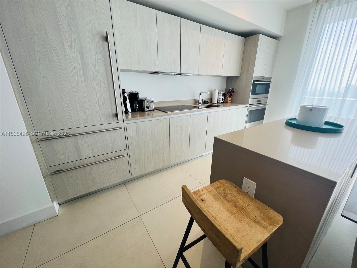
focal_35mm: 13
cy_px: 134
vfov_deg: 89.9
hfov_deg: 106.2
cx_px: 178
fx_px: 134
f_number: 1.8
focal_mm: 1.57
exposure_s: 1/99
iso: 50
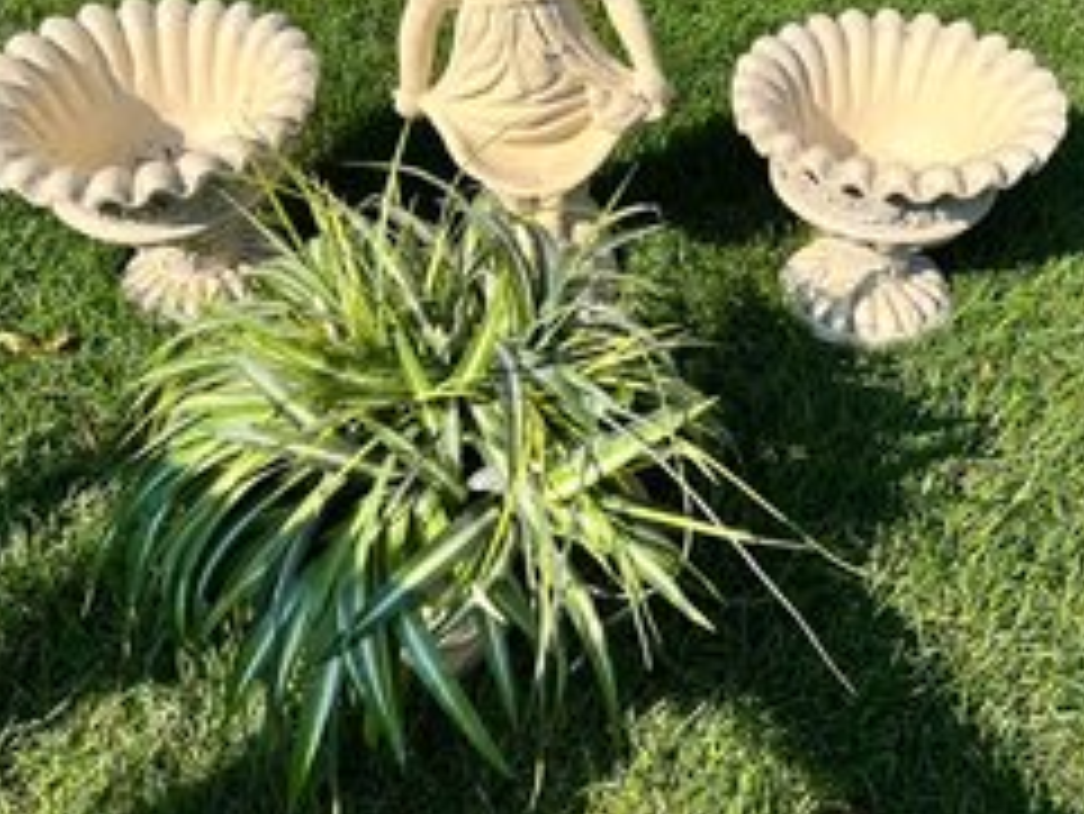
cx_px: 668
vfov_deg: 38.1
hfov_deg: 49.7
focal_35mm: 37
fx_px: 1159
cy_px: 250
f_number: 1.5
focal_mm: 5.7
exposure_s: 1/2571
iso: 50
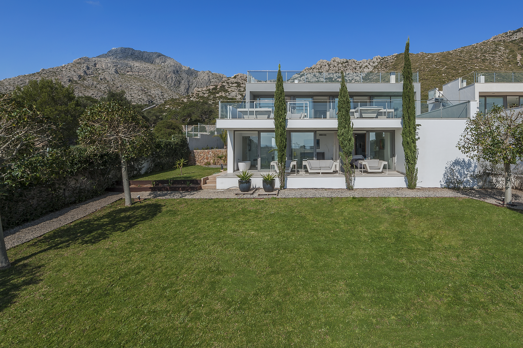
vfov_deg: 81.1
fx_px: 203
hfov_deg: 104.3
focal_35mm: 14
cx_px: 262
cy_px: 174
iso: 100
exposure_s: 1/200
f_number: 11
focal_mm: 14
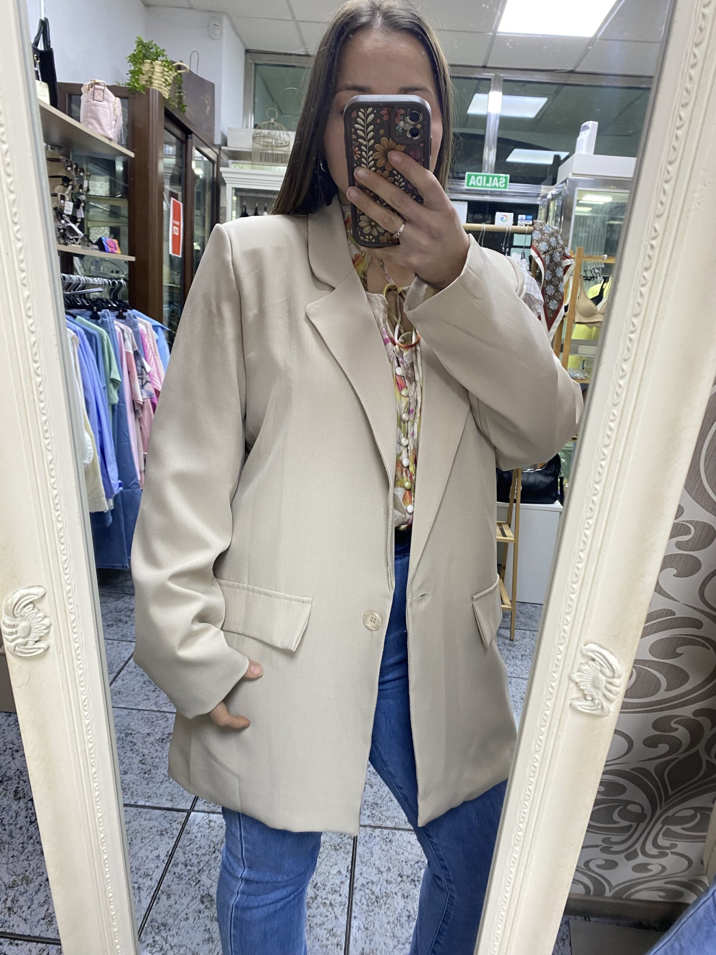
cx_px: 358
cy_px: 478
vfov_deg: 67.3
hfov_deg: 53.1
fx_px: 717
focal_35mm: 26
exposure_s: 1/50
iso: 160
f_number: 1.8
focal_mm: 4.25
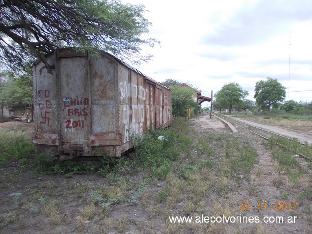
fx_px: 252
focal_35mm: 28
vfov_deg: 49.7
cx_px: 156
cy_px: 117
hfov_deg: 63.5
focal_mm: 4
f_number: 5.4
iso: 80
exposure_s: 1/160
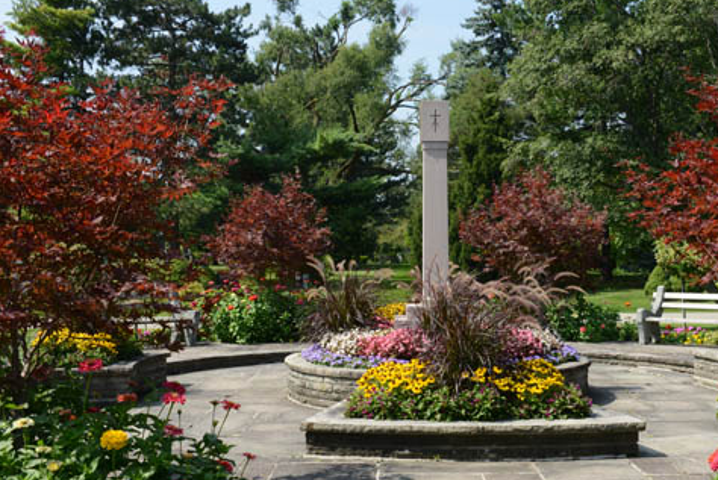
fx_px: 958
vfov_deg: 28.1
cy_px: 280
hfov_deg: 40.9
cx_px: 428
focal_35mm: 48
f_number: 16
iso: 320
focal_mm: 38
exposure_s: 1/125
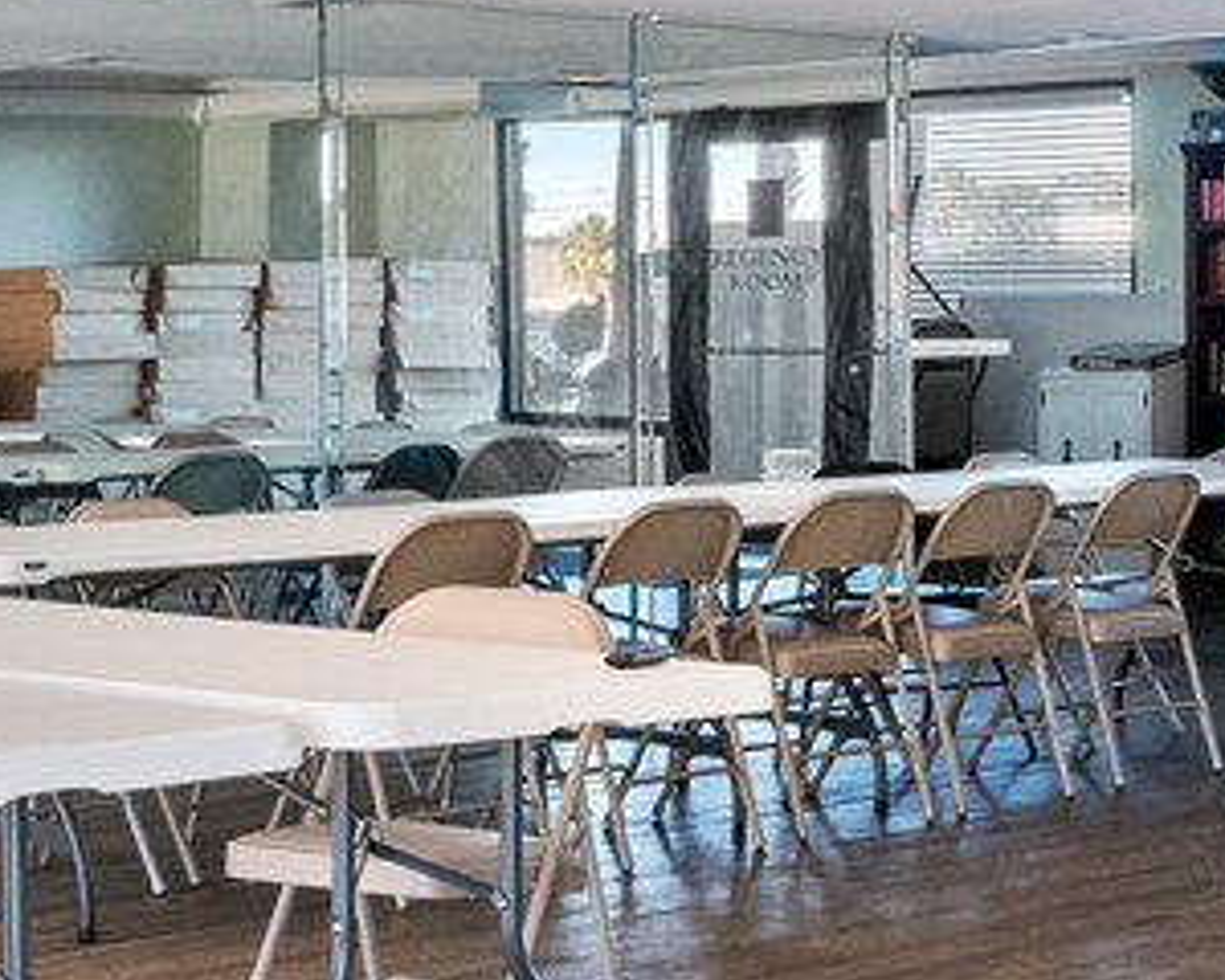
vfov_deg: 16.0
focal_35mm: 96
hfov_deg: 19.8
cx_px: 302
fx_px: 3481
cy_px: 312
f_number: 8
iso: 800
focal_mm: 10
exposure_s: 1/2
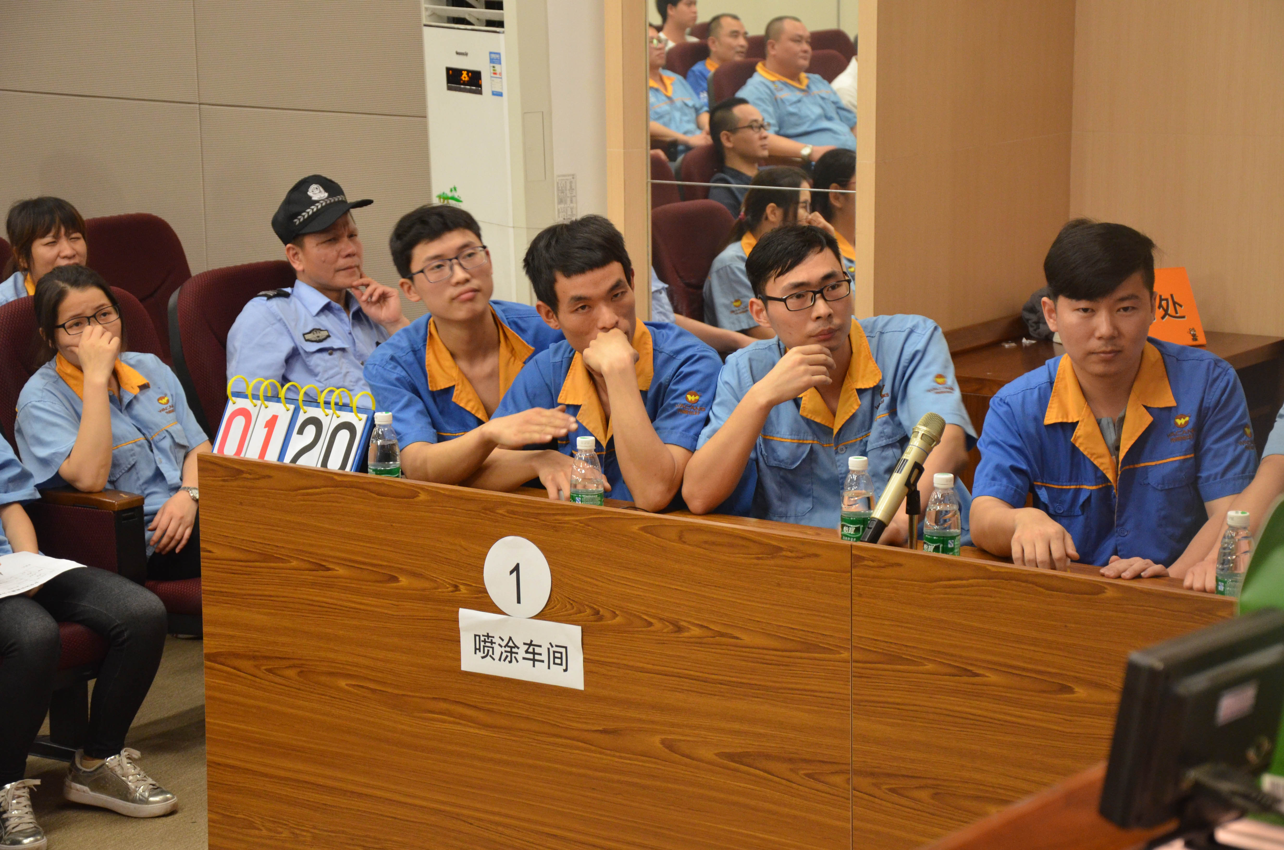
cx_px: 642
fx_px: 3097
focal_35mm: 87
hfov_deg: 23.4
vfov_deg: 15.6
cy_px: 425
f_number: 5
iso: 1600
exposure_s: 1/20
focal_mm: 58
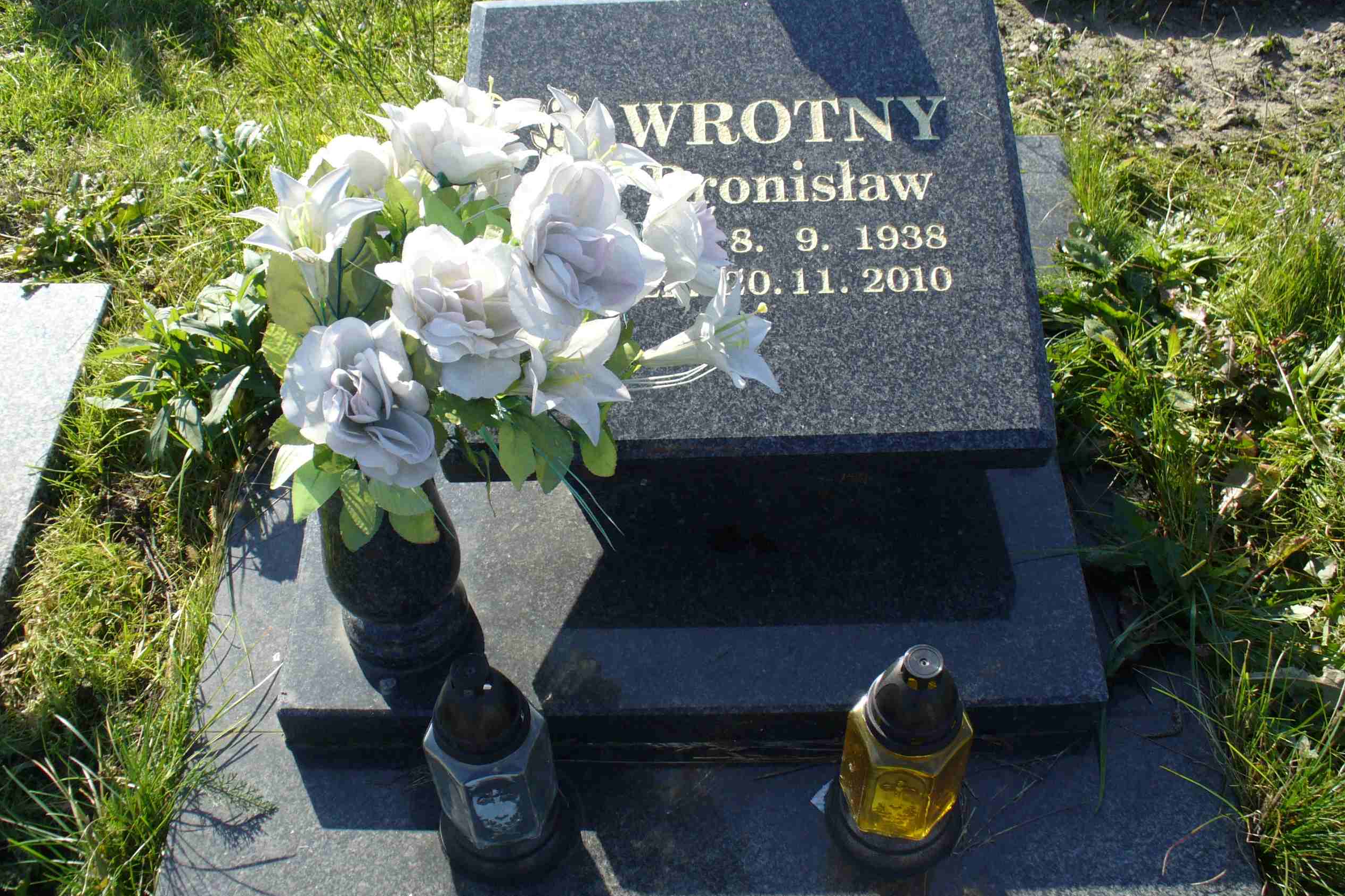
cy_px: 397
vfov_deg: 34.2
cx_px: 681
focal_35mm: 39
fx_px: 1457
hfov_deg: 49.6
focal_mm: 6.1
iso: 80
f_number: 5.6
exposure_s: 1/160
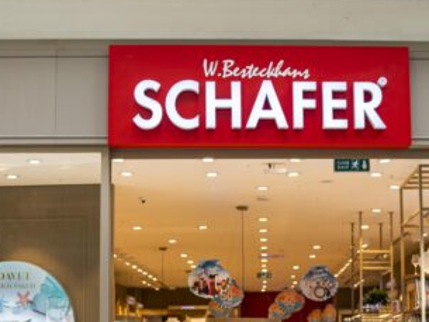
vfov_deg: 20.4
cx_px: 208
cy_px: 285
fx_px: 880
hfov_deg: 27.4
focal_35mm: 71
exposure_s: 1/100
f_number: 1.8
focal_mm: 35
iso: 40
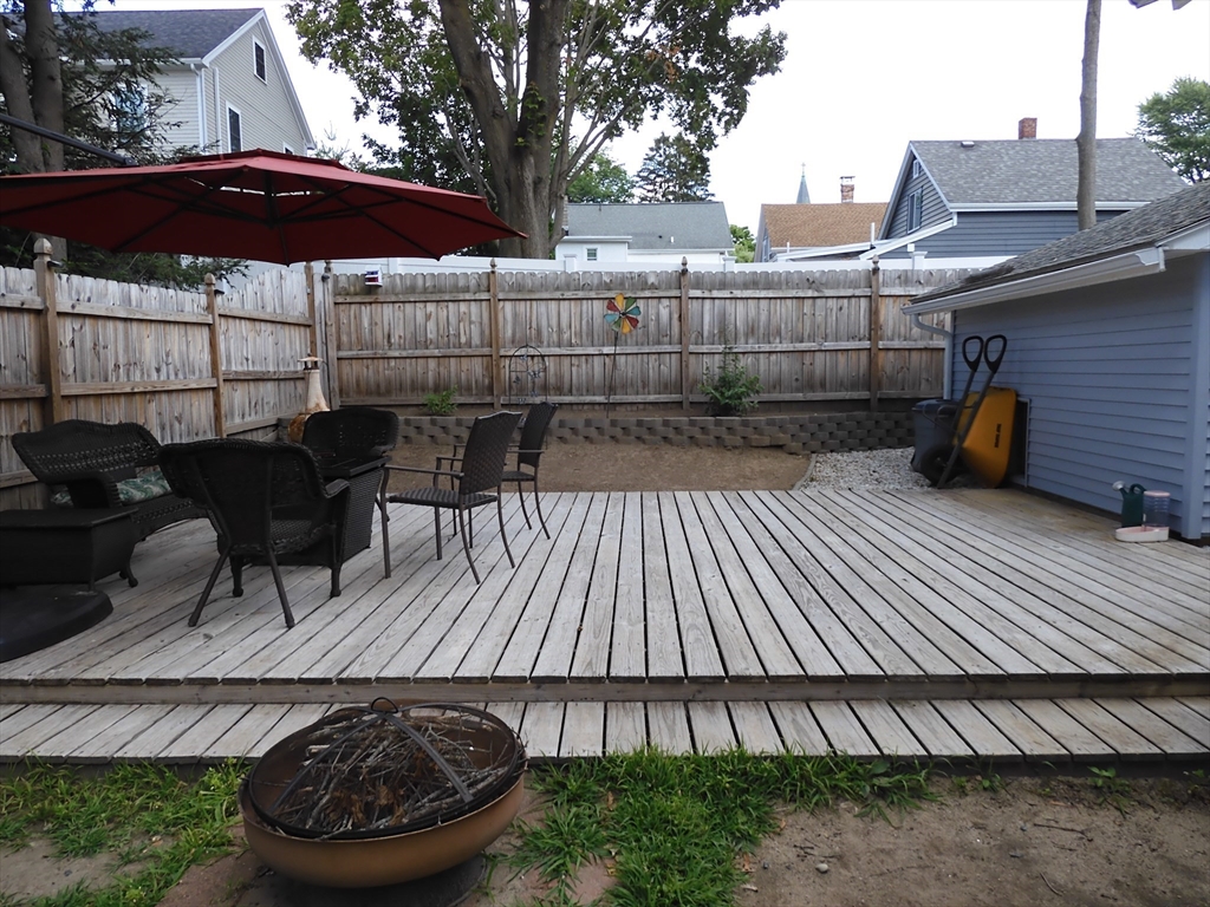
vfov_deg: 56.8
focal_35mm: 24
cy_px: 454
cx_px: 605
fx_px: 839
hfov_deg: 71.6
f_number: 3.4
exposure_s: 1/320
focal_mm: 4.3
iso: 100
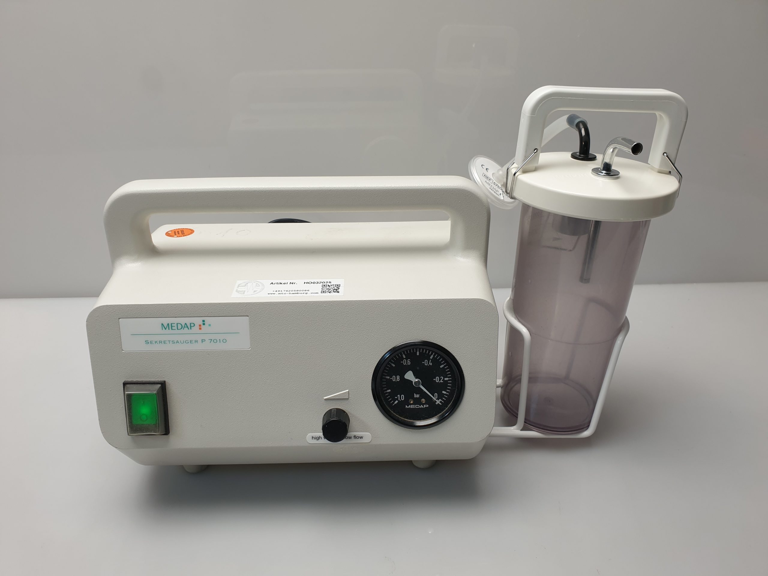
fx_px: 577
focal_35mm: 26
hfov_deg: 67.3
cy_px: 288
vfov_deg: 53.1
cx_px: 384
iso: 50
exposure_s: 1/50
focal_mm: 4.3
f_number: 2.4
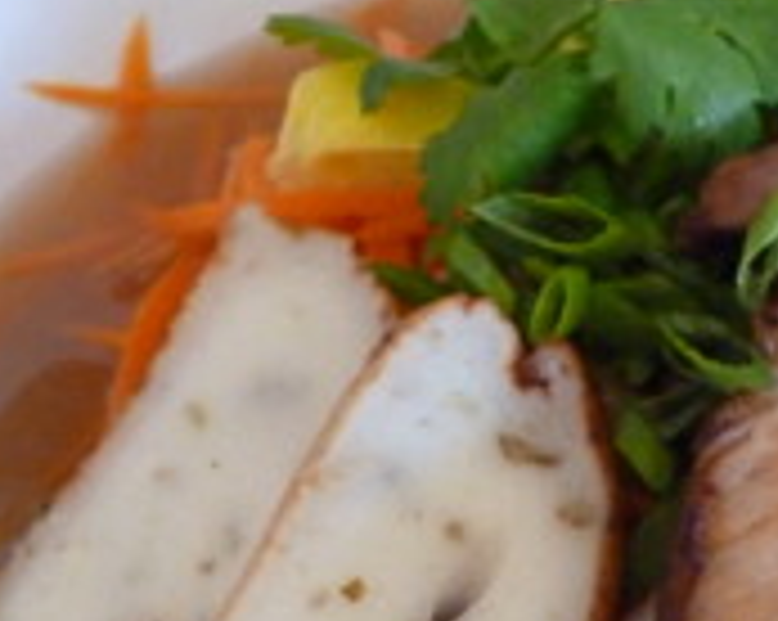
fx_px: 1817
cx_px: 652
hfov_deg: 23.7
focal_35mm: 79
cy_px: 448
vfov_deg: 19.3
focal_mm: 5
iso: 800
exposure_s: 1/50
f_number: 3.1
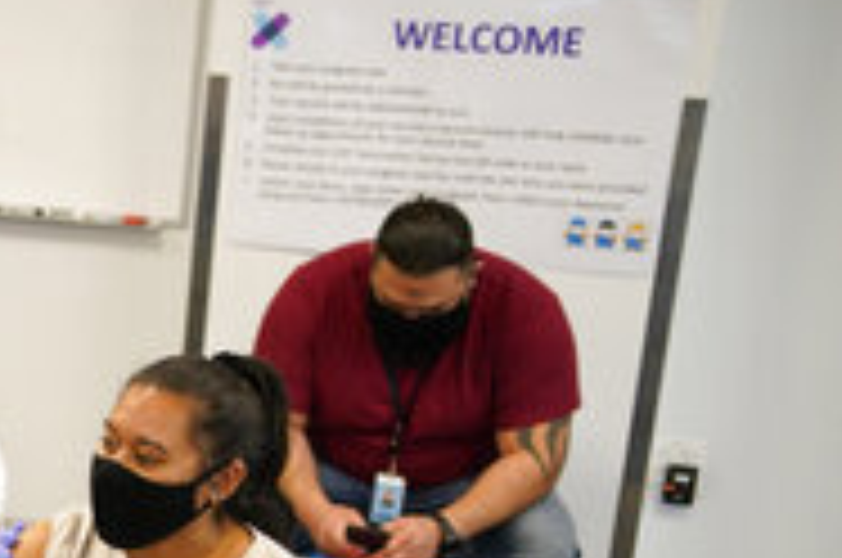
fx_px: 2241
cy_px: 632
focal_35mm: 96
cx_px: -302
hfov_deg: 19.4
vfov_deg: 13.9
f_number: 1.8
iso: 1600
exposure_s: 1/320
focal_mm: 35
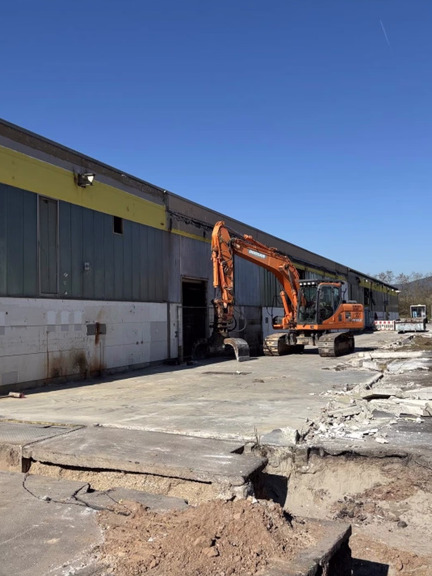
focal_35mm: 35
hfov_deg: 40.7
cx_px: 196
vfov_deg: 52.6
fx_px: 582
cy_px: 286
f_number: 1.6
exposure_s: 1/4425
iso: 50
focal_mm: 5.96
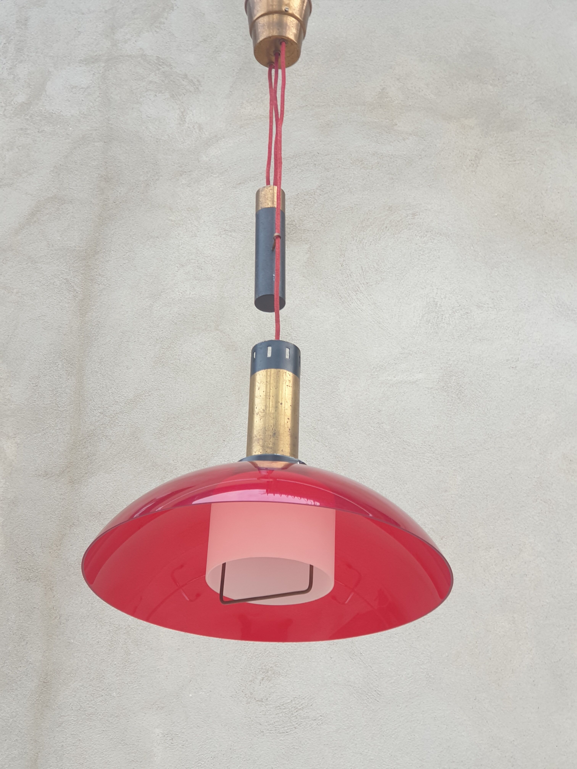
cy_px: 384
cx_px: 288
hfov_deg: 28.0
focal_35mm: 52
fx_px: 1156
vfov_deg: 36.8
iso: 100
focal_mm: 6
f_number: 2.4
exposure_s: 1/33
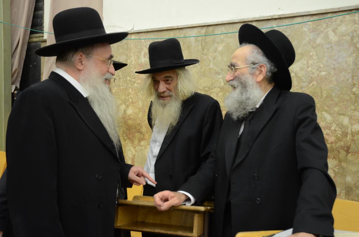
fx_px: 373
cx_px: 180
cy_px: 118
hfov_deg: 51.4
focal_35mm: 38
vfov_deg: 35.3
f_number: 5
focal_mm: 25
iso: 1000
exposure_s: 1/125
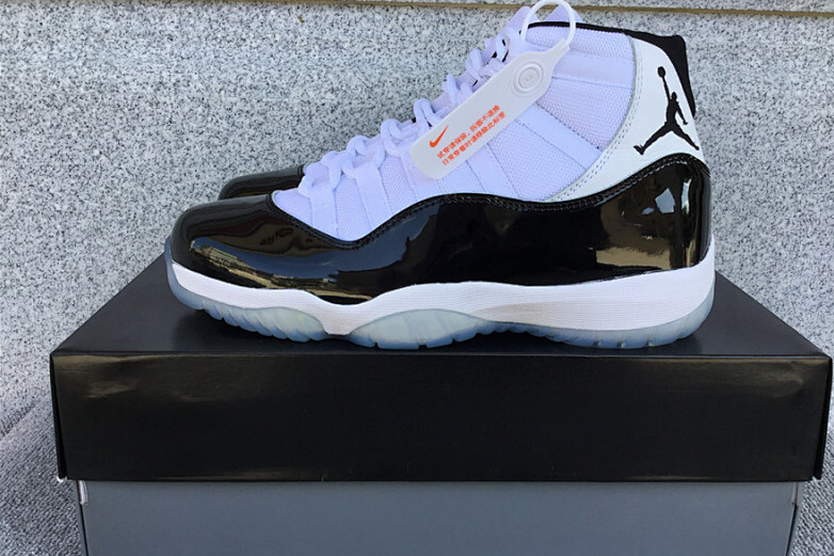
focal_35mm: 33
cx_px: 426
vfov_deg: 40.0
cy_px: 274
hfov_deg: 57.2
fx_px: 764
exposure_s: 1/257
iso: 25
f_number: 2.4
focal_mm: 3.3
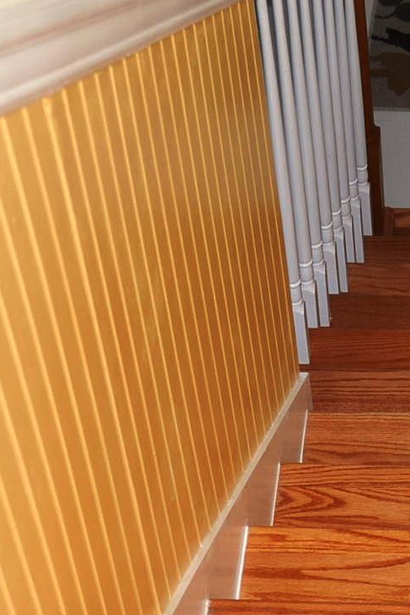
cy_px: 377
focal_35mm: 142
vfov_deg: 14.4
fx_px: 2424
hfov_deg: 9.5
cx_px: 493
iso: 100
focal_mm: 30
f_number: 4.2
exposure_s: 1/60
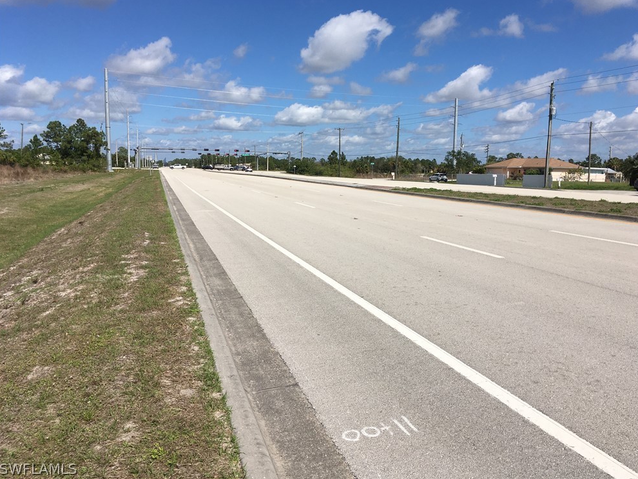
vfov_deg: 46.8
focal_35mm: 30
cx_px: 326
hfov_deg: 60.0
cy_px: 232
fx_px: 553
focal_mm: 4.15
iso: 25
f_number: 2.2
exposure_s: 1/3077
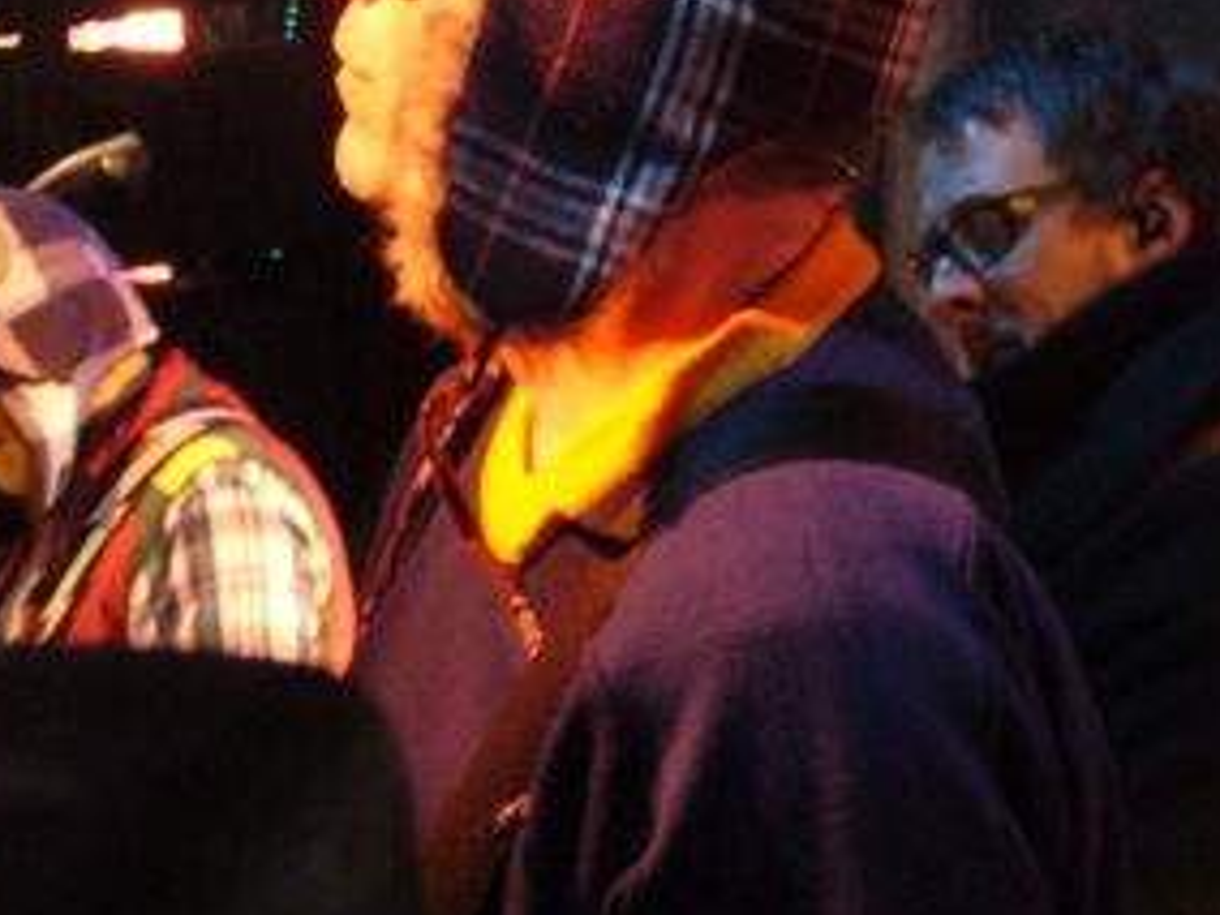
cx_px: 421
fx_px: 8106
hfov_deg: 8.6
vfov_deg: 6.4
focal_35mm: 230
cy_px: 43
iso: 200
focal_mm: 16.8
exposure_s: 1/8
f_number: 5.6
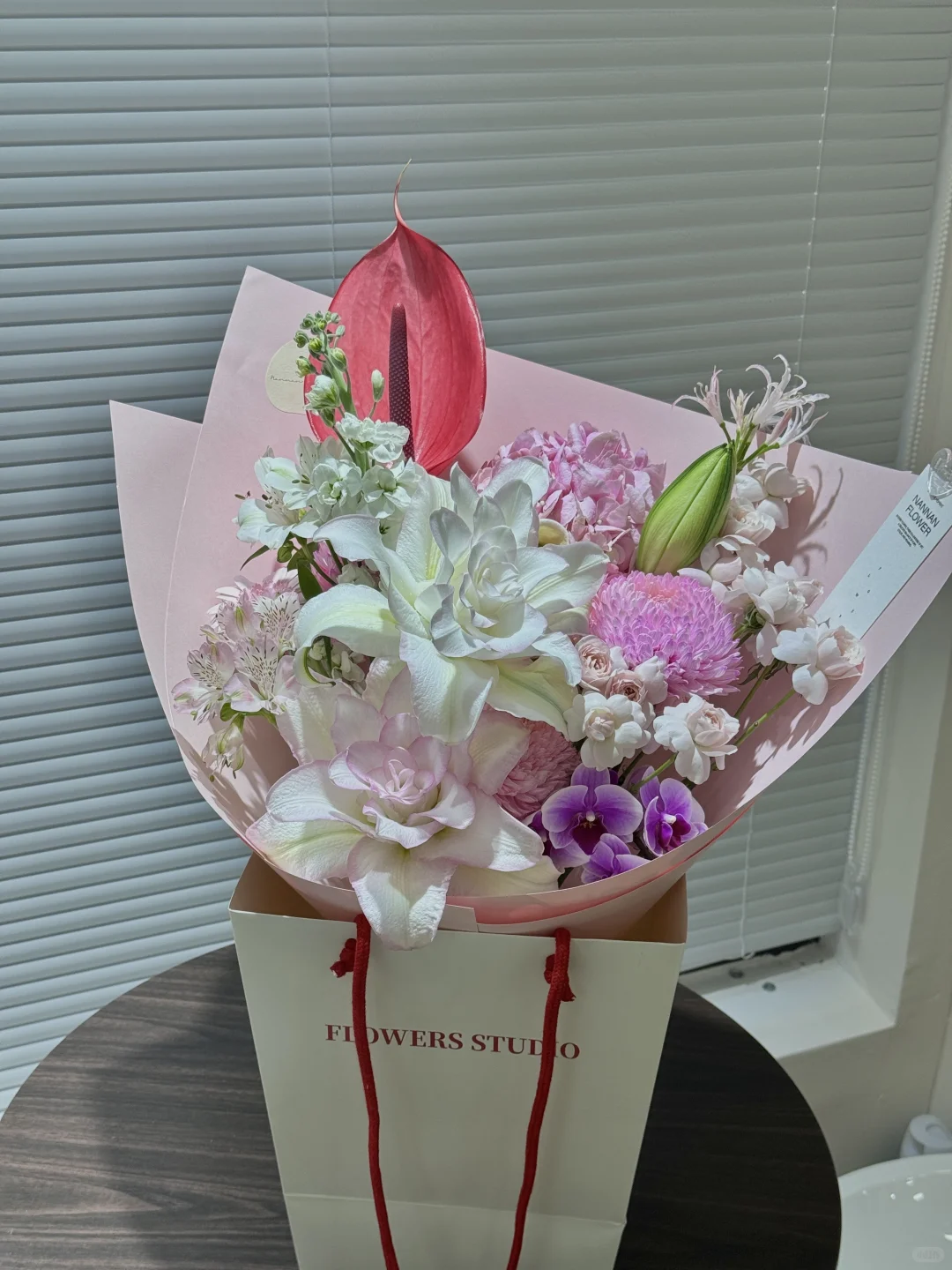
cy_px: 635
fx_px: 1760
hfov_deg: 30.3
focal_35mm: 48
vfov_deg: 39.7
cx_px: 476
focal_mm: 6.76
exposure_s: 1/639
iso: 64
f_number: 1.78
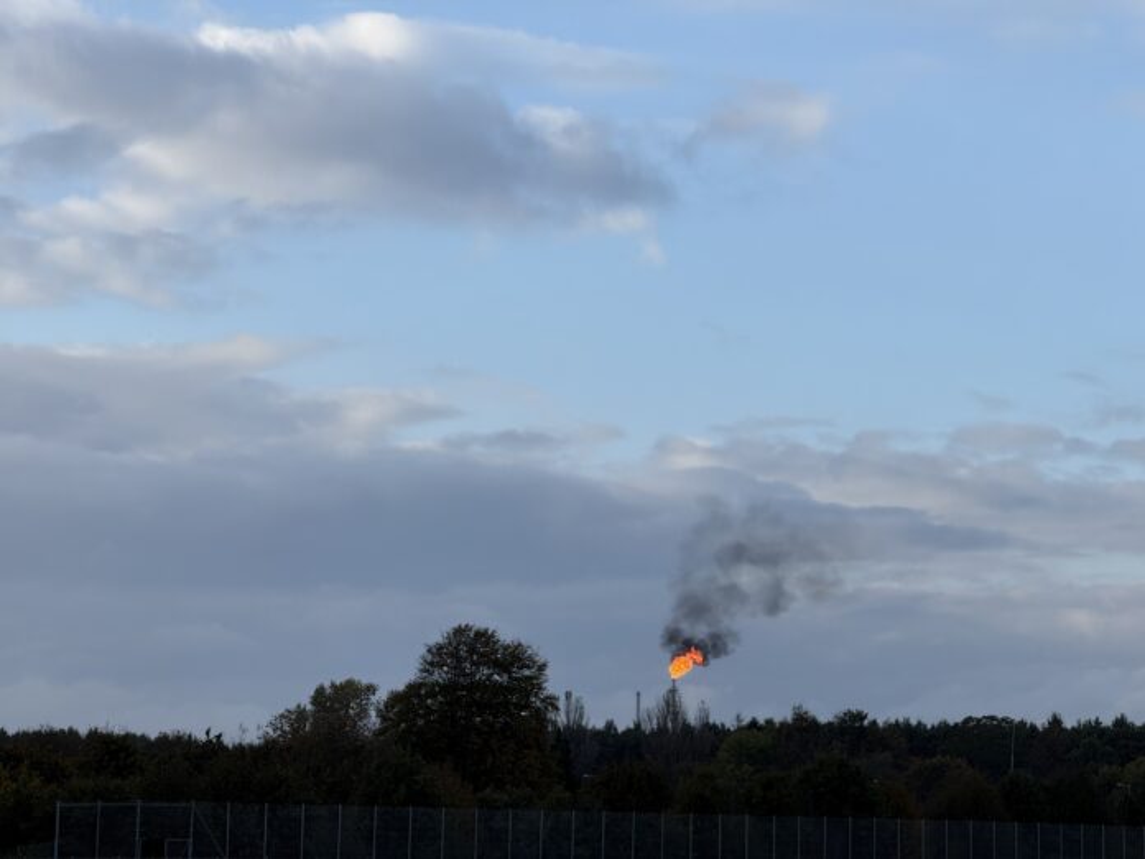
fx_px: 3969
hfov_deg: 16.4
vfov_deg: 12.3
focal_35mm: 120
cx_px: 572
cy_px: 430
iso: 50
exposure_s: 1/714
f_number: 2.8
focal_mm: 15.66
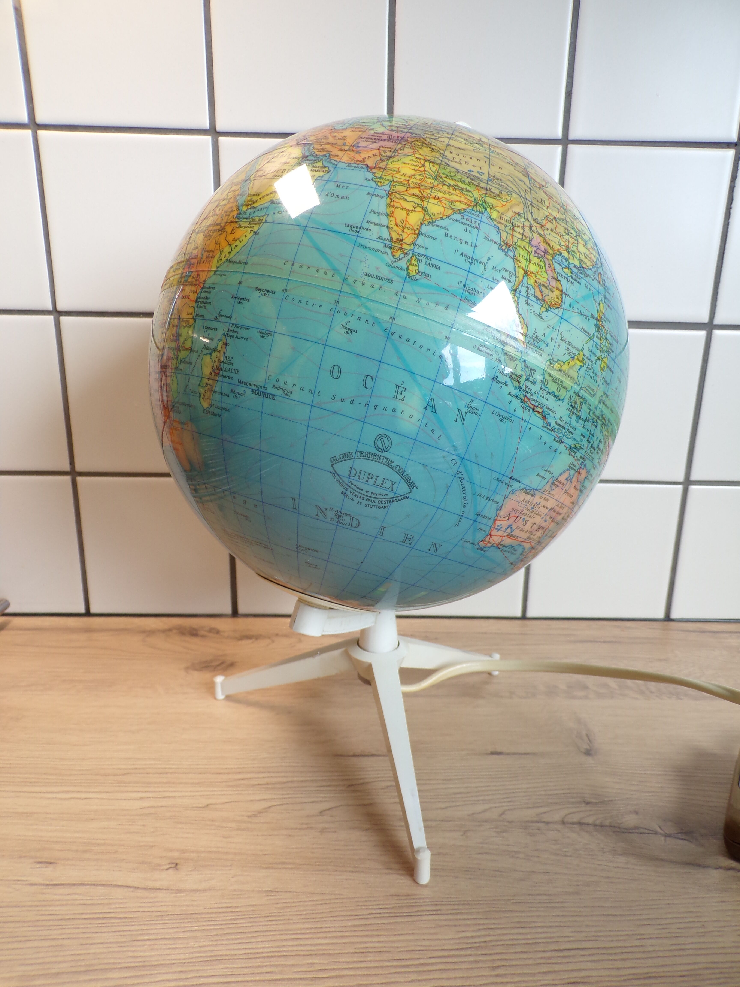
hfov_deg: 56.8
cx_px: 370
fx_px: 684
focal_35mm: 24
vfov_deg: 71.6
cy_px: 494
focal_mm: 4.3
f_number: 3
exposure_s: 1/45
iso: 100
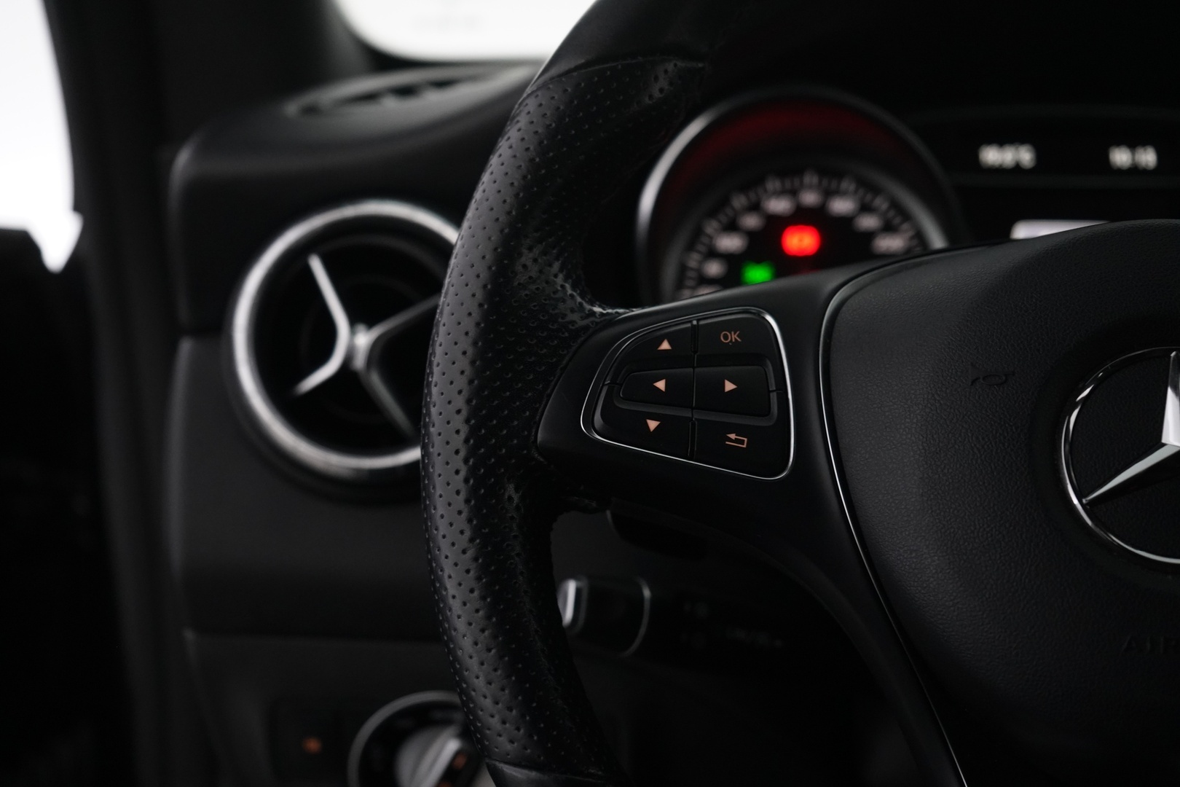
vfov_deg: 21.9
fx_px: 2032
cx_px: 590
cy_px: 394
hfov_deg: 32.4
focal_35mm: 62
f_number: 5.6
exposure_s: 1/60
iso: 4000
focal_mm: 62
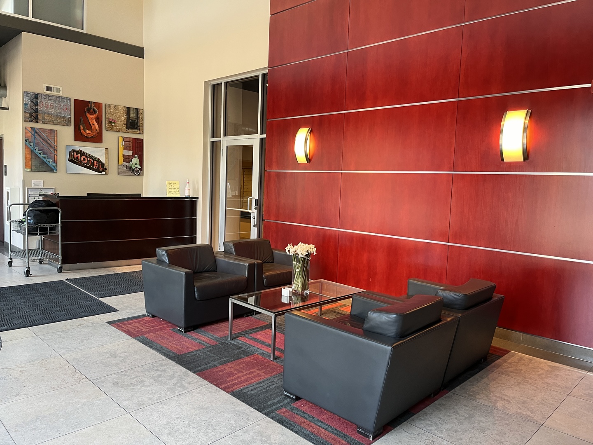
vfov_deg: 53.1
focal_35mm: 26
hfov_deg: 67.3
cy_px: 222
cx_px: 296
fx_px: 445
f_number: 1.6
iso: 125
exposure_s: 1/60
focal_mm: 5.1
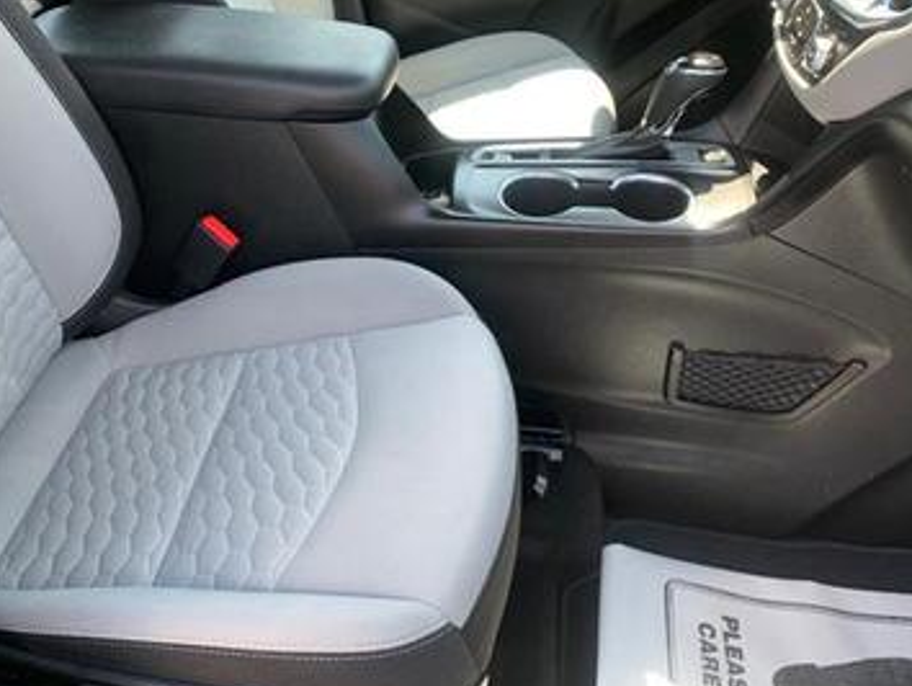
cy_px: 279
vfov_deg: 38.6
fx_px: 975
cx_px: 348
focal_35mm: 37
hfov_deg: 49.7
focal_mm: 4.25
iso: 32
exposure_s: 1/122
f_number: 1.8
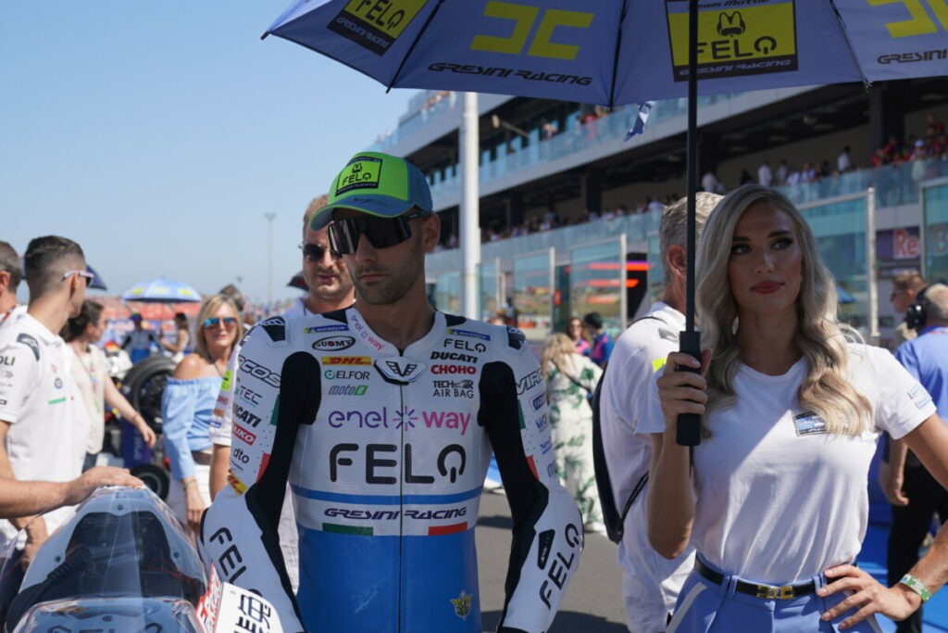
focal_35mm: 37
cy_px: 316
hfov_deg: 51.9
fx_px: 974
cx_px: 474
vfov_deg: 36.0
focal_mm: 37
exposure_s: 1/400
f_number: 4.5
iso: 100
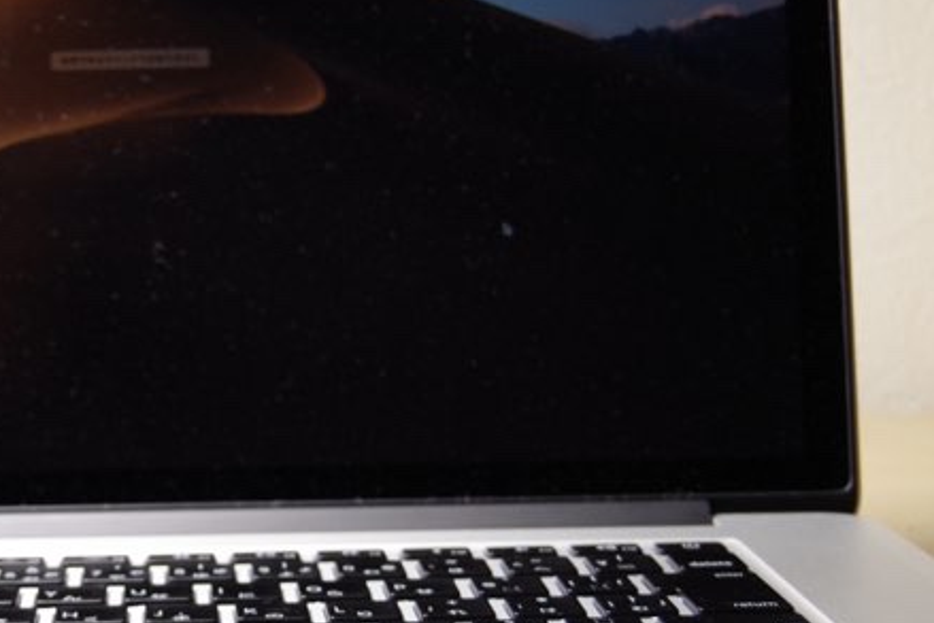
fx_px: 2180
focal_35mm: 84
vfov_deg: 16.2
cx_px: 155
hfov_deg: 23.7
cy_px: 473
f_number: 4
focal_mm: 24
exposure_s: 1/60
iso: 800
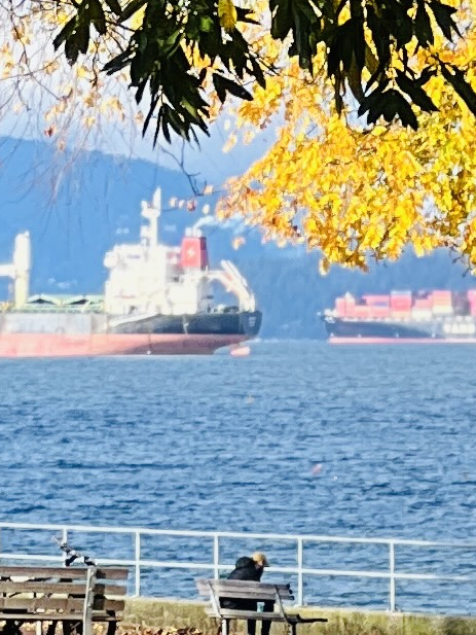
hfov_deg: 3.0
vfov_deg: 3.9
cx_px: 362
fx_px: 9219
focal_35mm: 503
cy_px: -903
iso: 25
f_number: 2.8
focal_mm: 9
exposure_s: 1/230
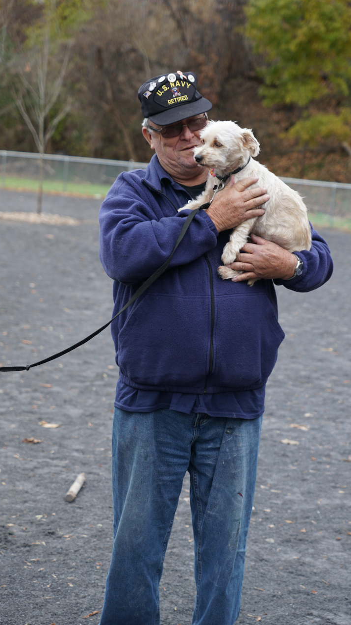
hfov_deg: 15.3
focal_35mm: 79
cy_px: 312
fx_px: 1307
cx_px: 202
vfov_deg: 26.9
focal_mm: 50
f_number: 3.2
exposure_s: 1/125
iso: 100
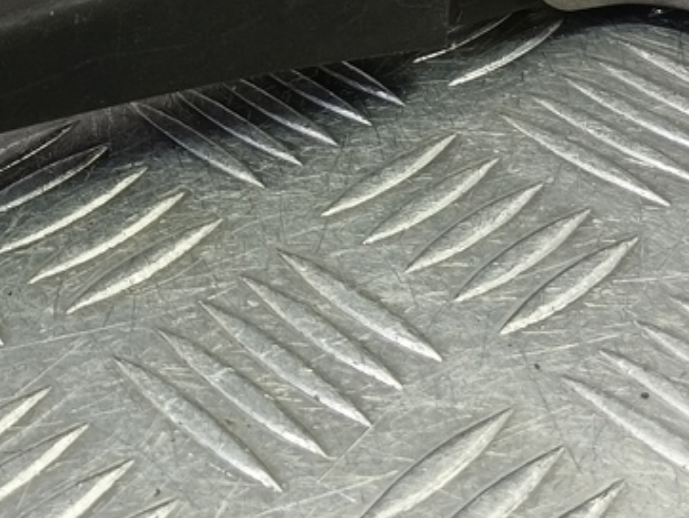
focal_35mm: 65
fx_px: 1295
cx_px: 86
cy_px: 19
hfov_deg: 28.8
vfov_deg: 21.9
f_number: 1.6
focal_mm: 4.11
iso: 139
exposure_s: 1/50
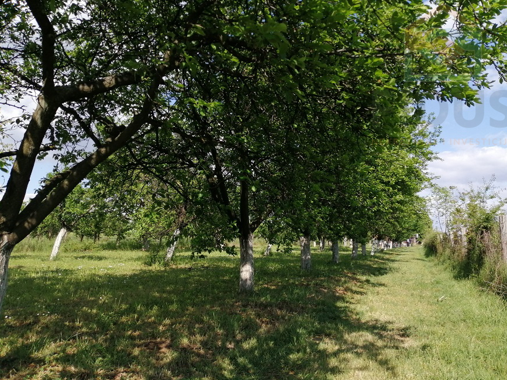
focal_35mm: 27
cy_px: 188
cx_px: 262
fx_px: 395
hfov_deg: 65.3
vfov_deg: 51.3
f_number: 1.8
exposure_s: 1/1233
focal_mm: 3.62
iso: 50
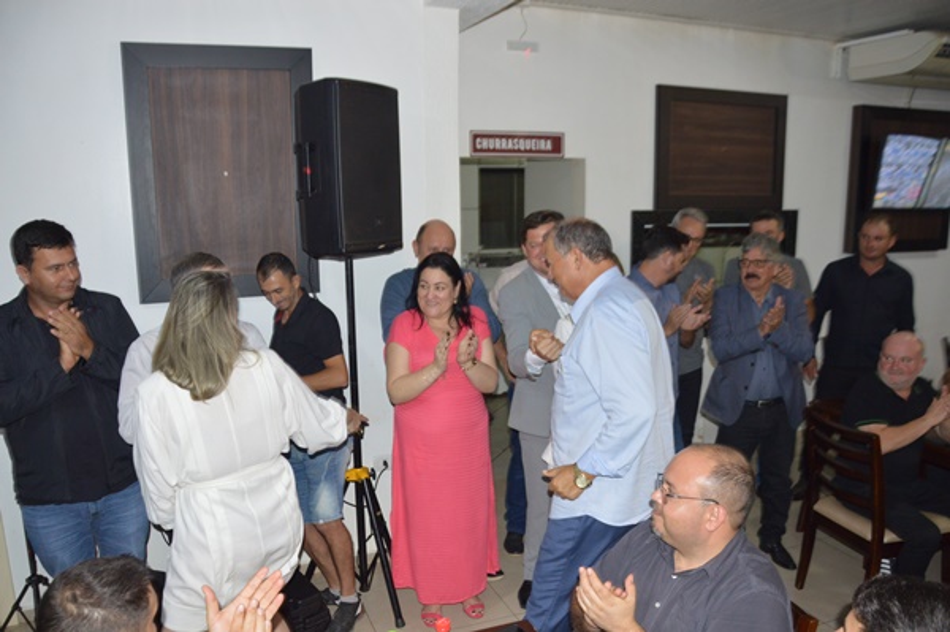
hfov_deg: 37.9
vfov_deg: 25.7
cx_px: 475
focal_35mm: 52
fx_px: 1384
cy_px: 316
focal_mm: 35
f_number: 4.5
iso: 1000
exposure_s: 1/60
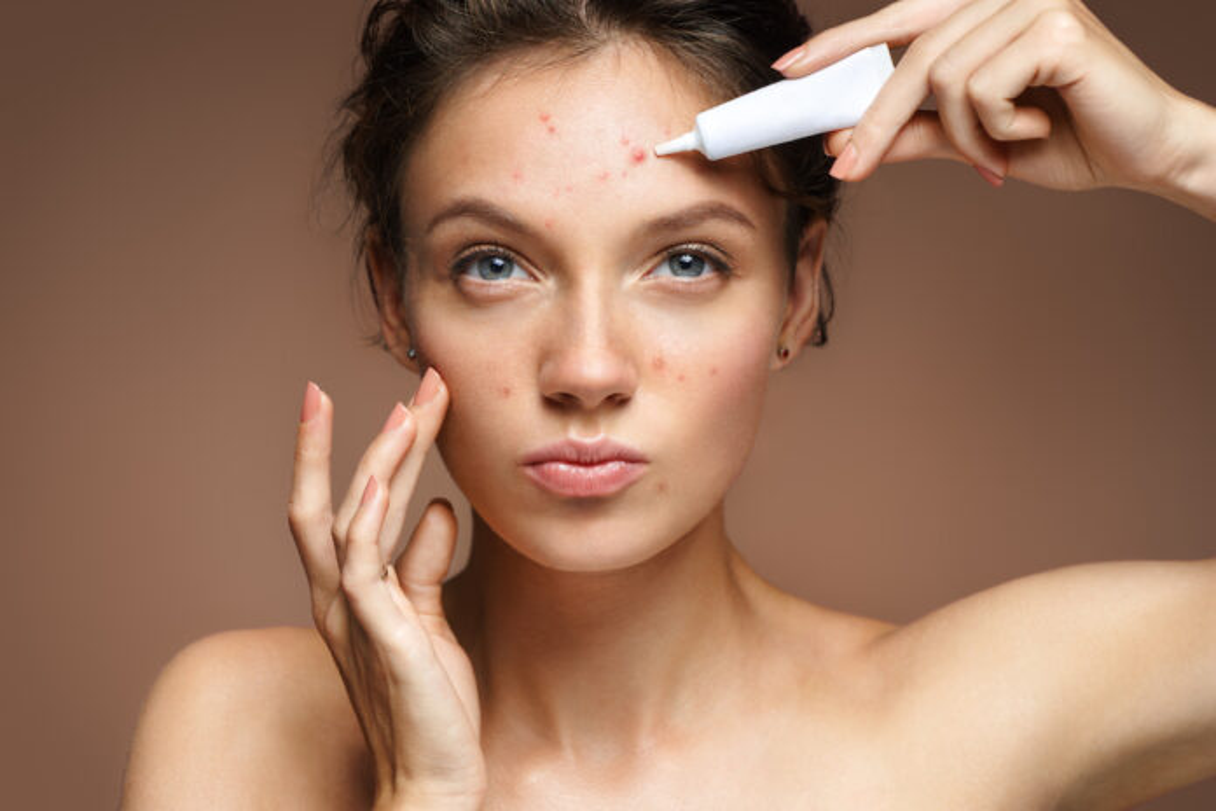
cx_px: 608
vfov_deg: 7.1
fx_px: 6552
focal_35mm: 194
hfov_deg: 10.6
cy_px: 406
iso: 160
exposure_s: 1/125
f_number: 8
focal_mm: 194
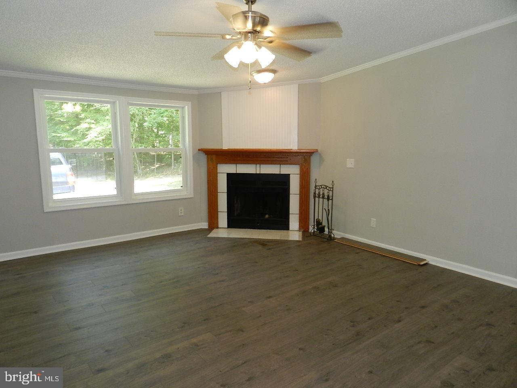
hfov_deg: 73.9
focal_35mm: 23
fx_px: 344
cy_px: 194
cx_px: 258
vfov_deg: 58.9
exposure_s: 1/30
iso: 200
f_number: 3.4
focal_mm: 4
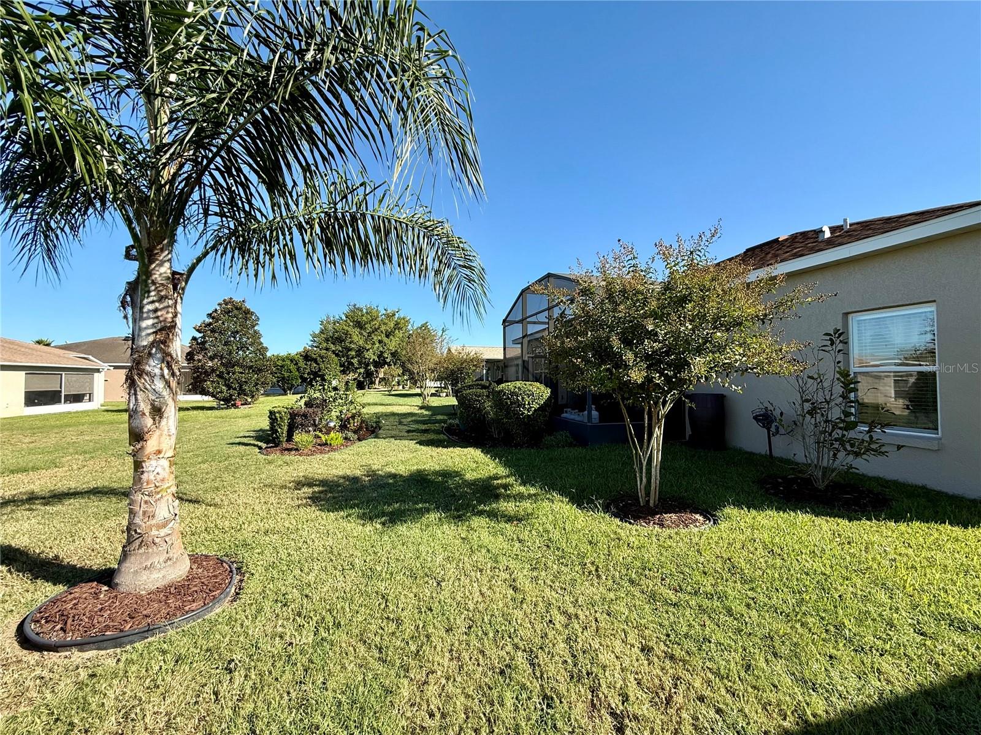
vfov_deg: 85.7
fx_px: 397
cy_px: 368
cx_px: 490
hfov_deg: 102.1
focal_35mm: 14
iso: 50
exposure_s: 1/888
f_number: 2.2
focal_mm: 2.22
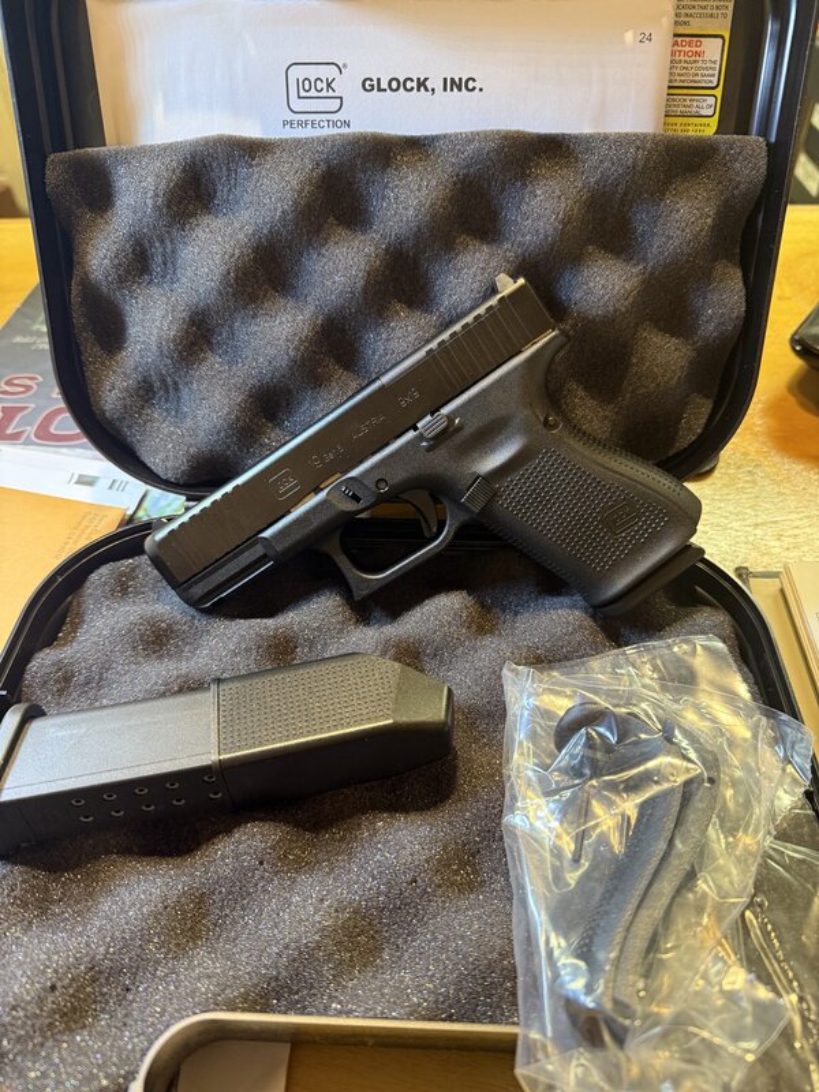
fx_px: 757
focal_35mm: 24
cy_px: 546
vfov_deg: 71.6
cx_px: 410
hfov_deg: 56.8
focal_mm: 6.76
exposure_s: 1/60
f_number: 1.78
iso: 320
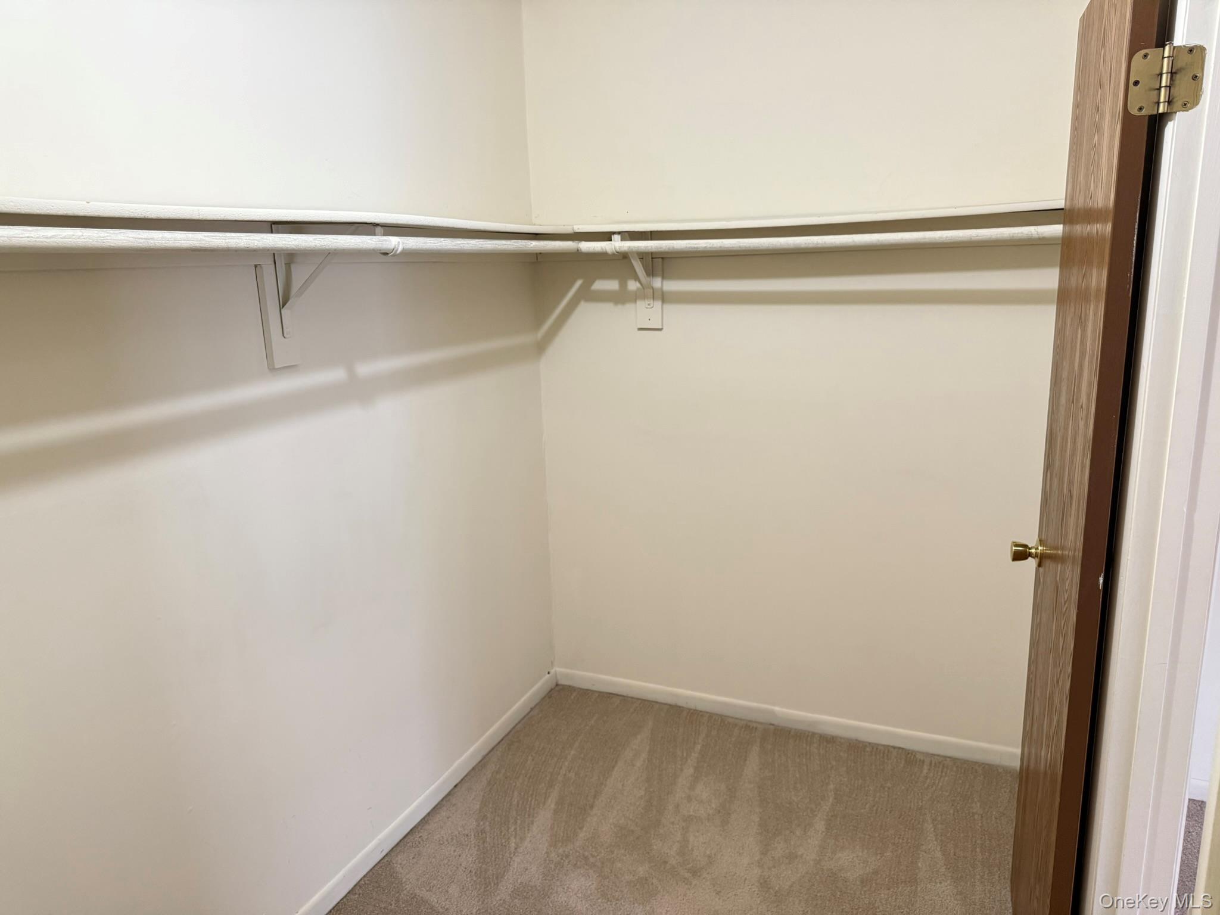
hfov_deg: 71.6
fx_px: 846
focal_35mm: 24
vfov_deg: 56.8
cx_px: 610
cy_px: 458
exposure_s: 1/60
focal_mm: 6.76
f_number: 1.78
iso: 320
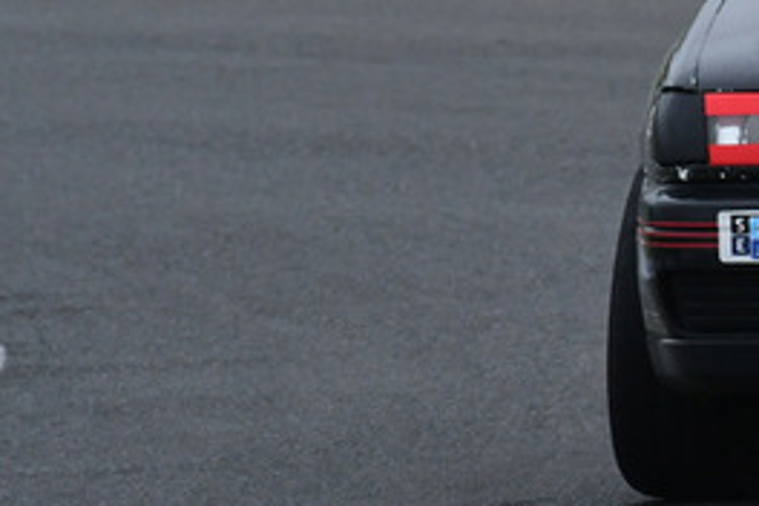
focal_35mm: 2185
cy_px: -43
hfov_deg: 0.9
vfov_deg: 0.6
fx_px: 46063
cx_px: 1058
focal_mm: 480
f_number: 11
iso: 800
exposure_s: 1/640
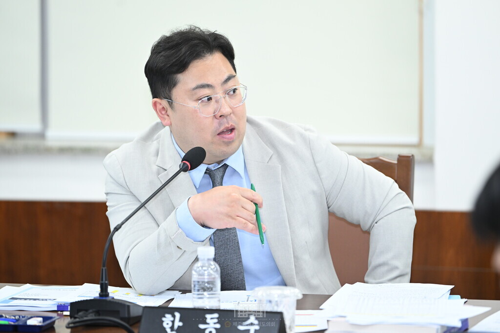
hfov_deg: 10.8
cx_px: 250
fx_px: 2639
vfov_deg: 7.2
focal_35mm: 190
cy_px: 166
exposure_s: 1/200
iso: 1600
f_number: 3.5
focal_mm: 190
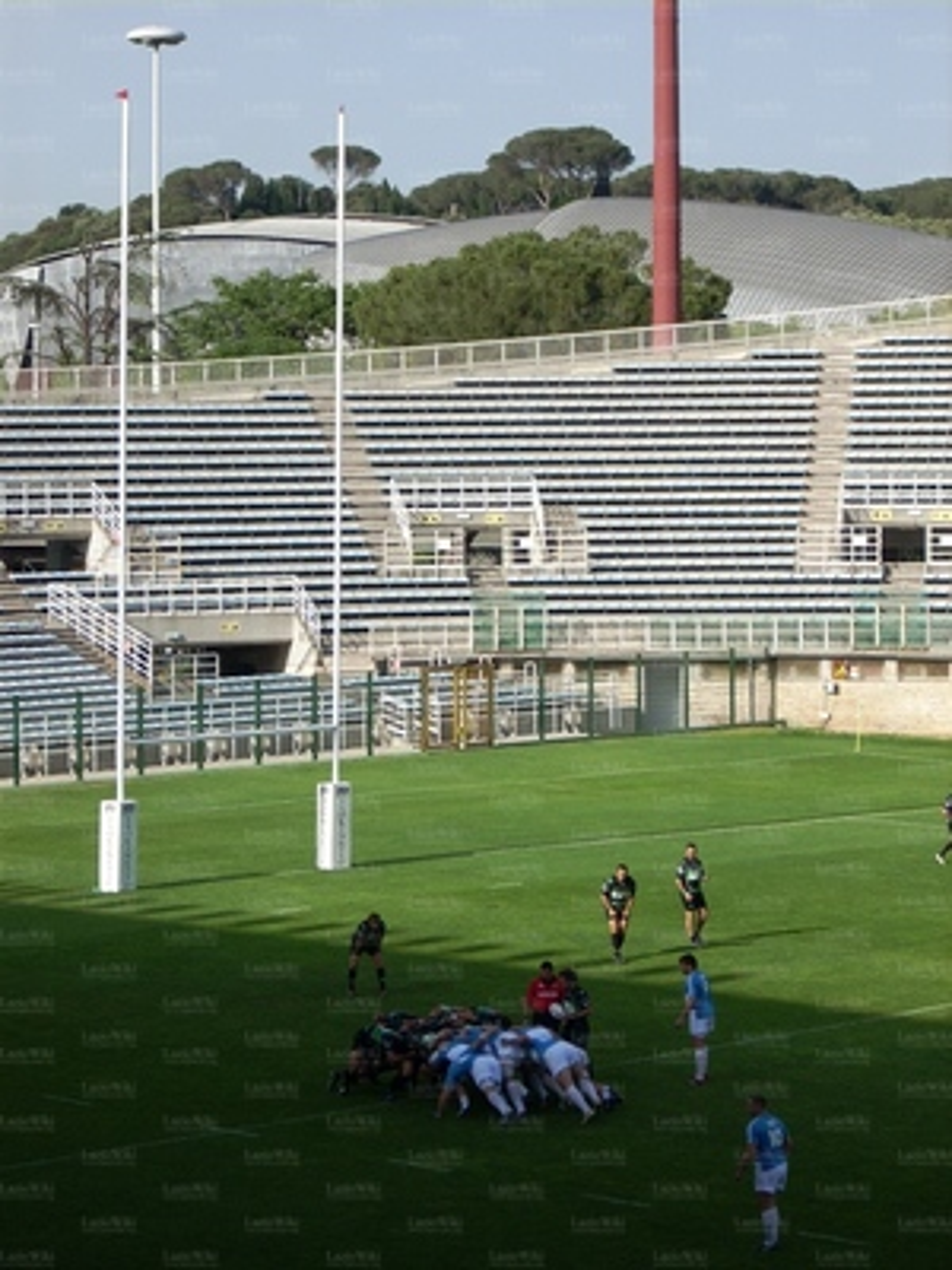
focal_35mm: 113
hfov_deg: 13.1
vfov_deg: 17.4
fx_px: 4144
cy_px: 635
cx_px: 476
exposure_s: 1/354
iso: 64
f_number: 5.2
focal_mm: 18.6
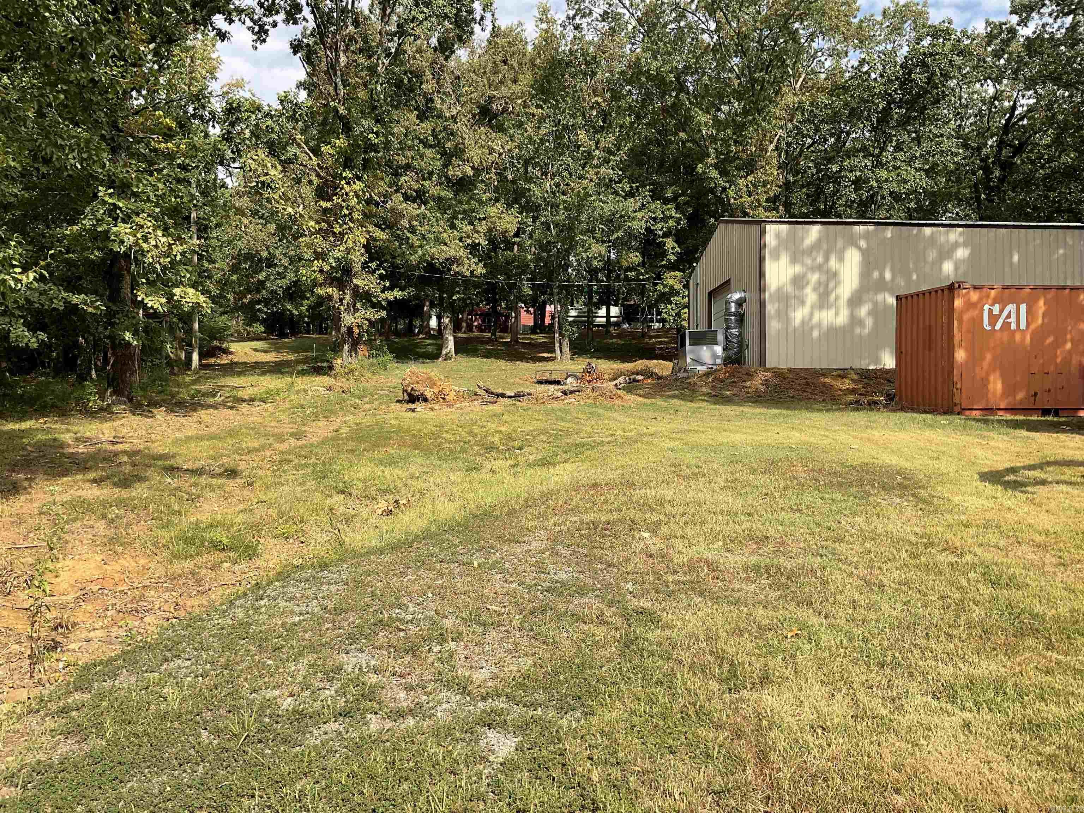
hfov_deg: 61.7
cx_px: 542
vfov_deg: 48.2
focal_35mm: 29
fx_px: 908
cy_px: 406
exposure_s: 1/1144
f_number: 1.8
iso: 16
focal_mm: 3
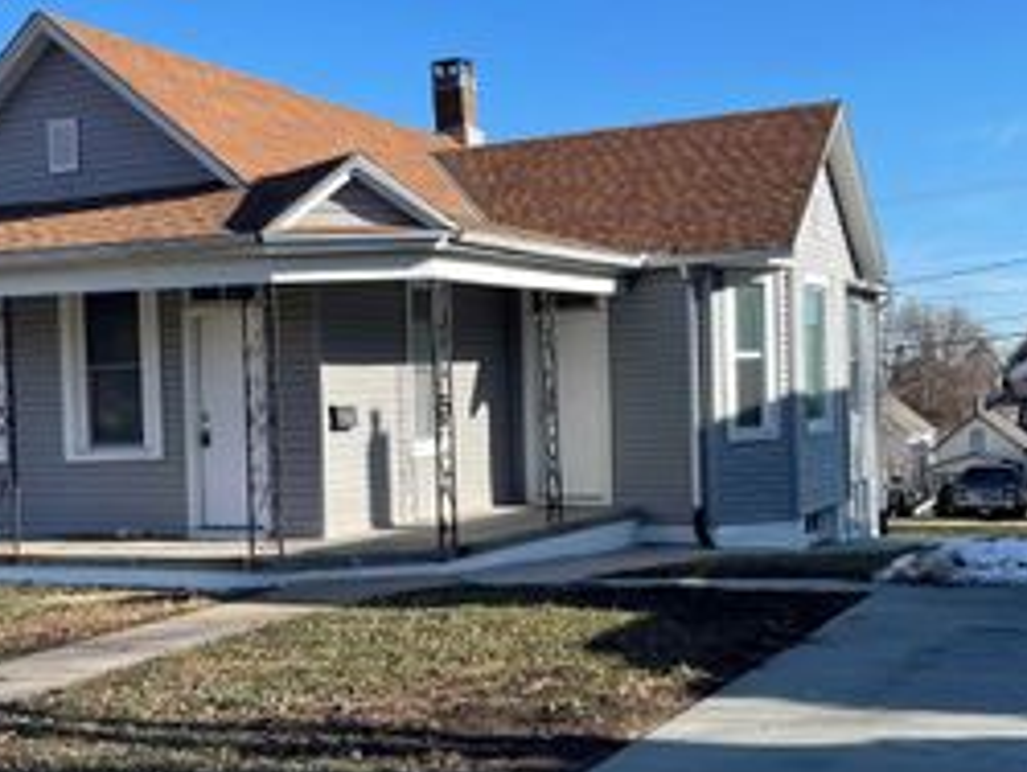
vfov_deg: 29.1
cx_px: 435
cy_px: 437
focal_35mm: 50
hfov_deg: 38.1
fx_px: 1485
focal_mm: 5.1
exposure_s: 1/2545
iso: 32
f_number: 1.6
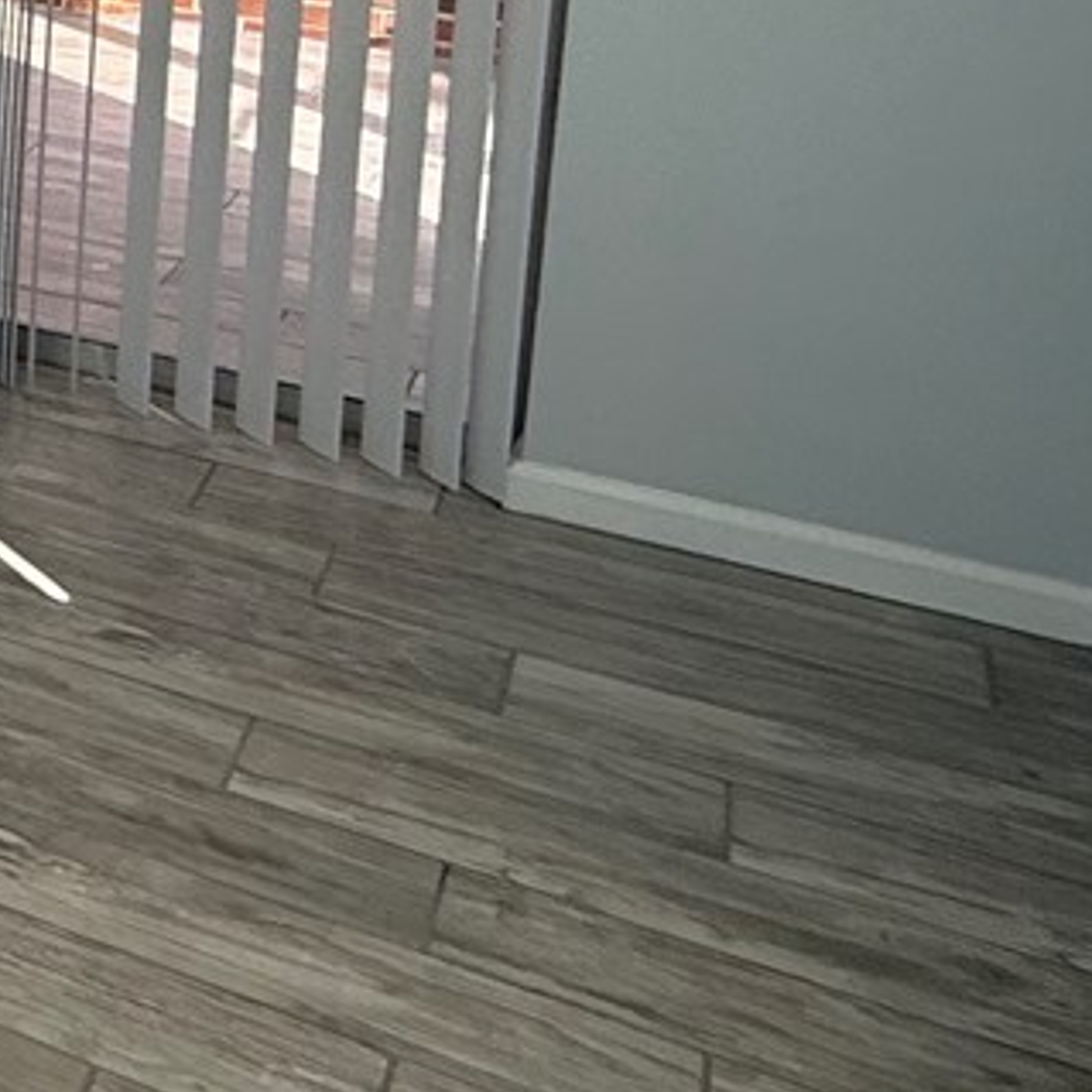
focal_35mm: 62
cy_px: -209
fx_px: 2213
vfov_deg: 25.1
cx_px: -1284
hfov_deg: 16.9
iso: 64
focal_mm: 2.22
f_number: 2.2
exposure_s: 1/184
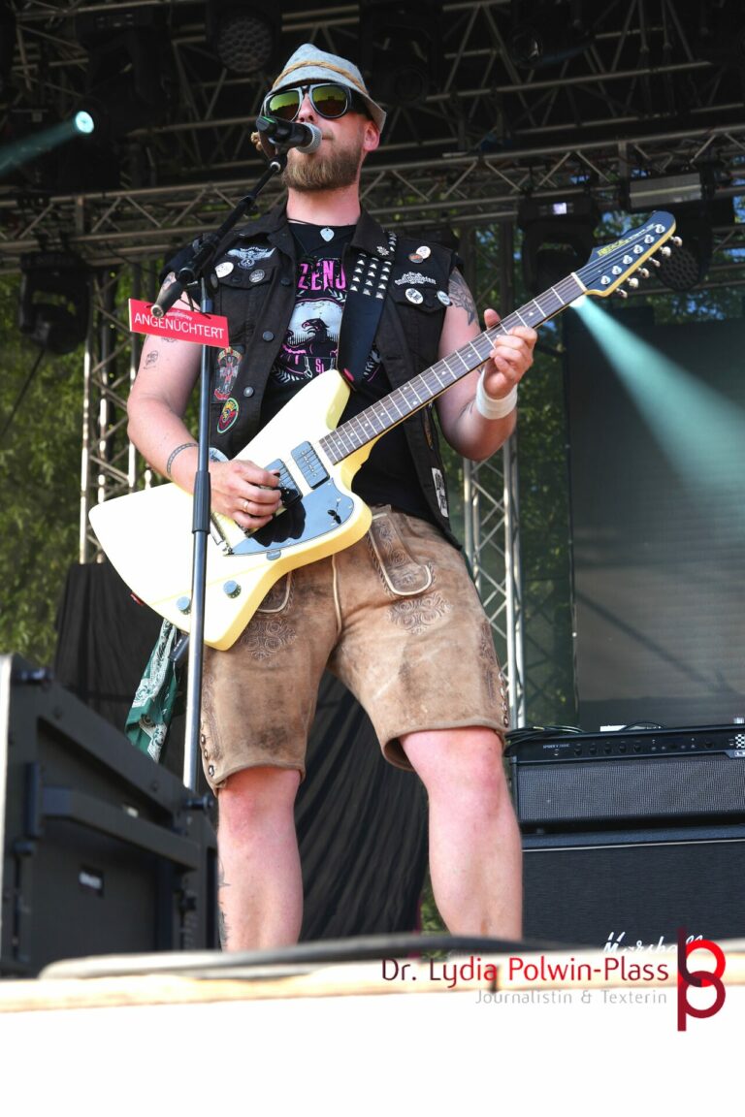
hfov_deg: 19.7
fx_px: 2142
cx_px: 372
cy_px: 558
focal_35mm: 69
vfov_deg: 29.2
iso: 100
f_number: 4.5
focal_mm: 46
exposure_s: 1/80
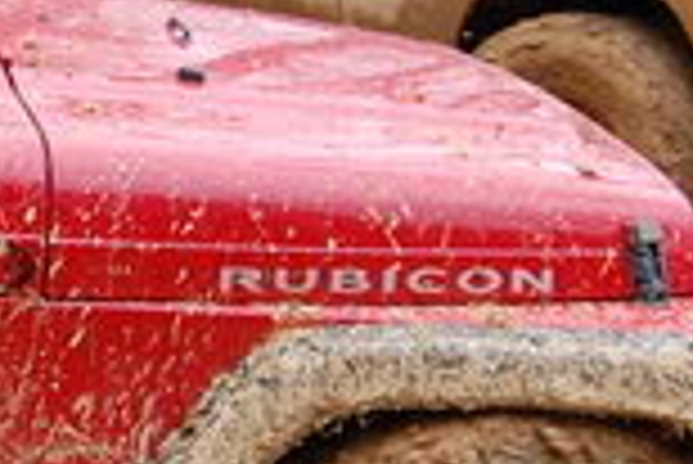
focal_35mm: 202
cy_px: 185
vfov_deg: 6.8
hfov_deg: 9.7
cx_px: -540
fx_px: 3892
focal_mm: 26
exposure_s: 1/160
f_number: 7.1
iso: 200
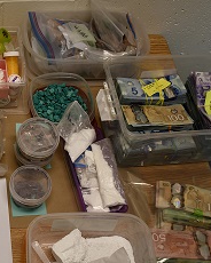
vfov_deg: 34.1
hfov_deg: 26.0
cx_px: -8
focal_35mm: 55
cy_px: 145
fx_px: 429
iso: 160
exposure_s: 1/30
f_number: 3.5
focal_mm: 18
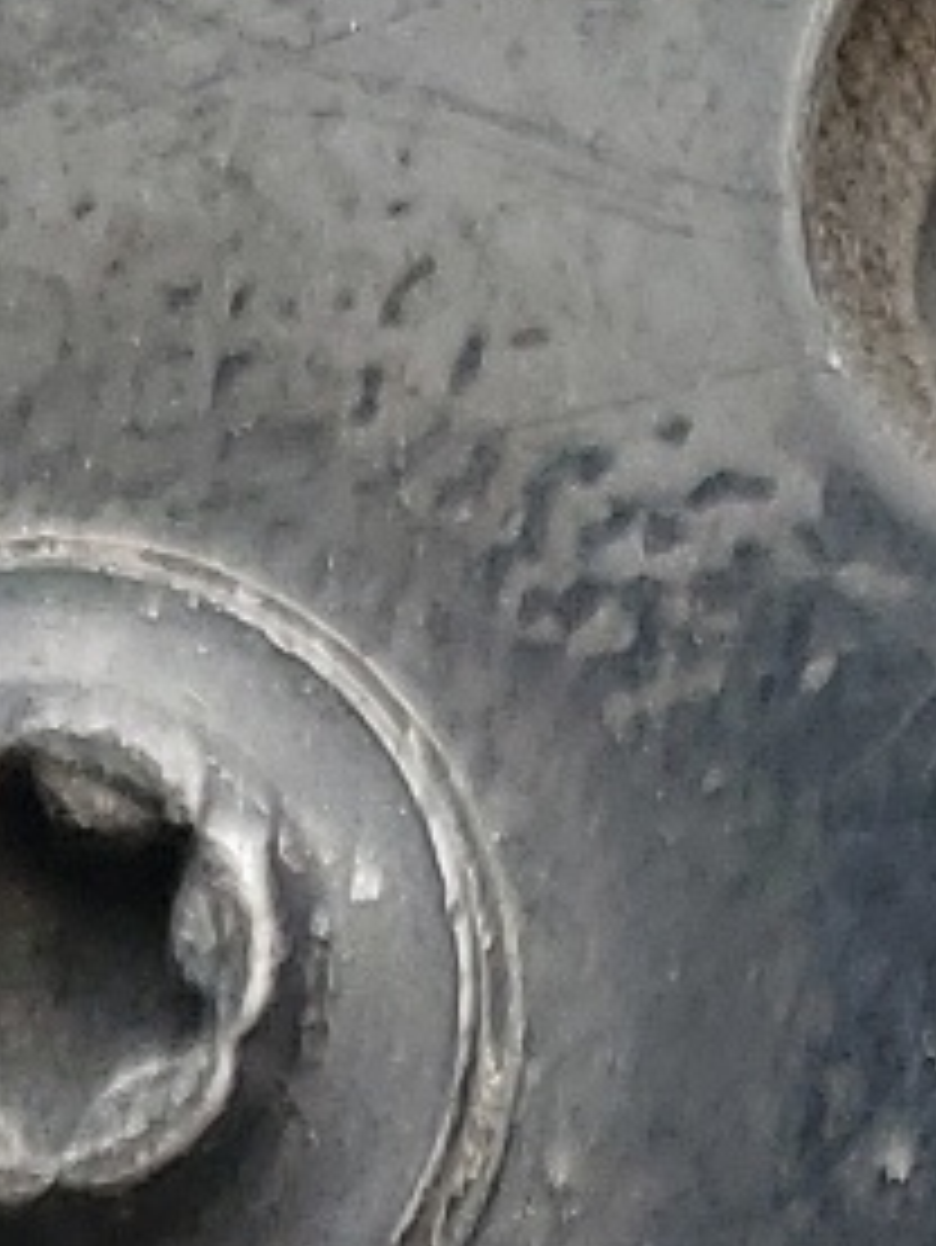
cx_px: -189
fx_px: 7205
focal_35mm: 200
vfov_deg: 8.0
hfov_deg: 7.4
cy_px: 4154
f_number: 1.5
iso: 50
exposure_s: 1/204
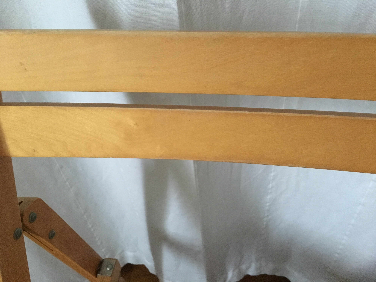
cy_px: 141
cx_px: 188
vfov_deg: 48.2
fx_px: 315
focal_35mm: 29
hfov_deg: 61.7
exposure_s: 1/17
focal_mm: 4.15
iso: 320
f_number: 2.2
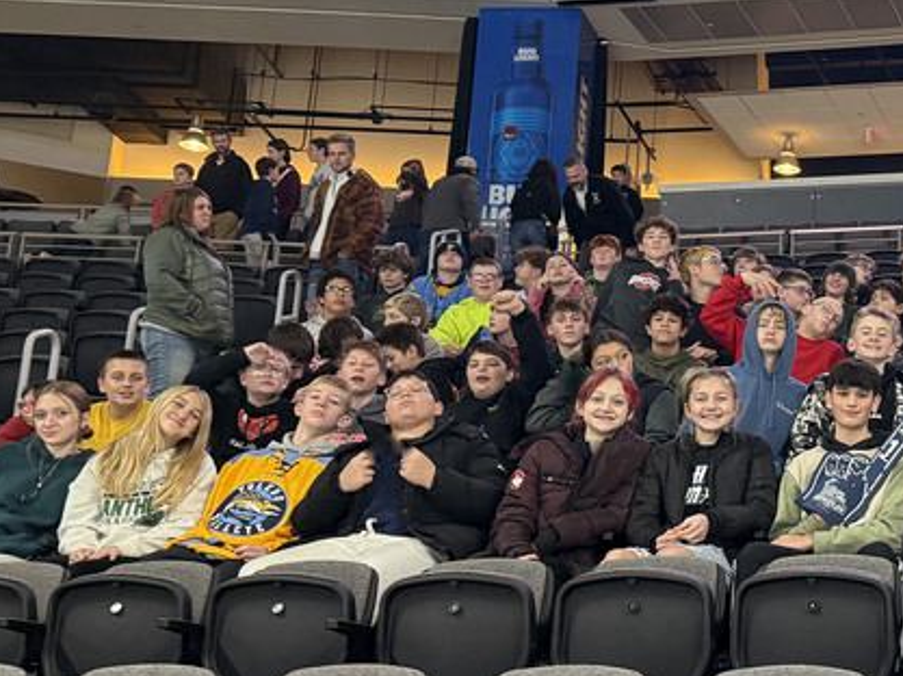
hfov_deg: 30.2
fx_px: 1538
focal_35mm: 59
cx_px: 927
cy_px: 269
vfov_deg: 24.7
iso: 320
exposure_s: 1/120
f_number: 1.78
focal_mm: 6.76
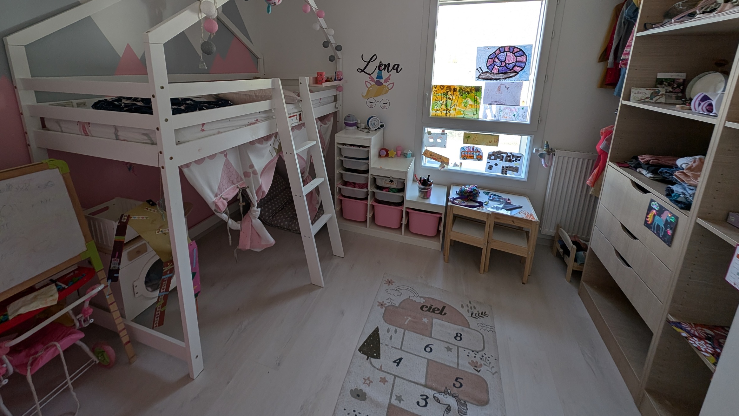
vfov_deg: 71.7
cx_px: 353
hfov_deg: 106.7
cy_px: 133
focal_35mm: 14
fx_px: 274
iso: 61
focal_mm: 2.23
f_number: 1.95
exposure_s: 1/58.2
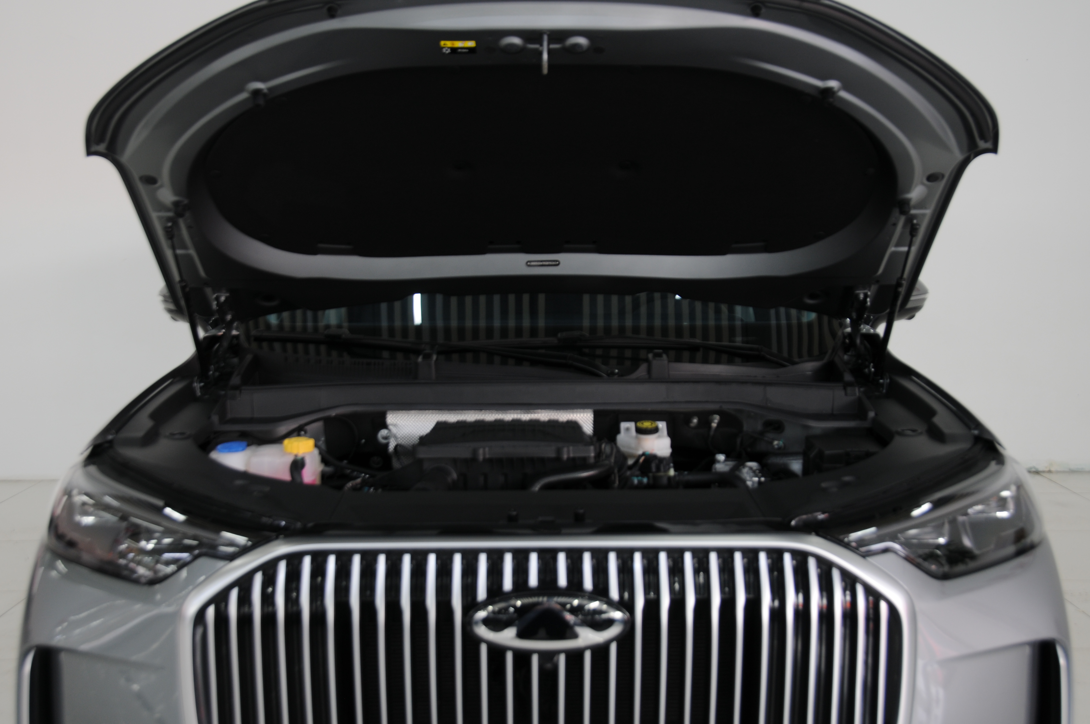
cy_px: 362
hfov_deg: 46.4
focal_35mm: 42
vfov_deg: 31.8
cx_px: 545
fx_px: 1270
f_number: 5.6
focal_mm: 28
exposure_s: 1/10
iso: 200
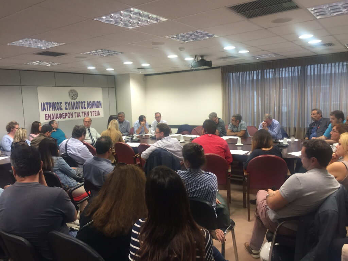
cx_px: 174
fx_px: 292
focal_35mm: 29
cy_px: 130
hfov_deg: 61.7
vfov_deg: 48.2
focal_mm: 4.15
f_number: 2.2
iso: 64
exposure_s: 1/33
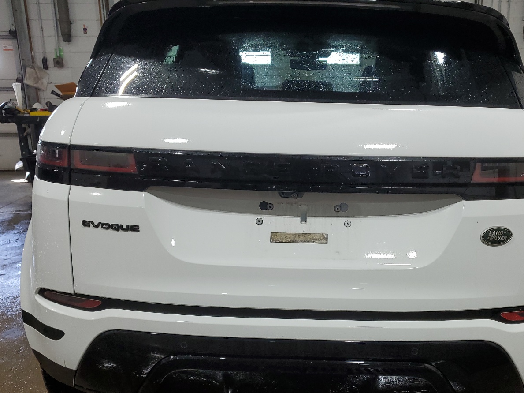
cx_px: 303
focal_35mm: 35
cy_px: 219
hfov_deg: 52.4
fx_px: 530
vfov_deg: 40.6
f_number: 1.5
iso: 61
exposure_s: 1/120
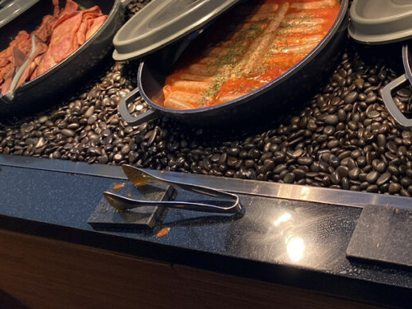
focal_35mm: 52
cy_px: 16
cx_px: 339
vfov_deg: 26.8
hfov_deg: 35.4
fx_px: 619
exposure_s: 1/120
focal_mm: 4.25
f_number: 1.8
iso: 80
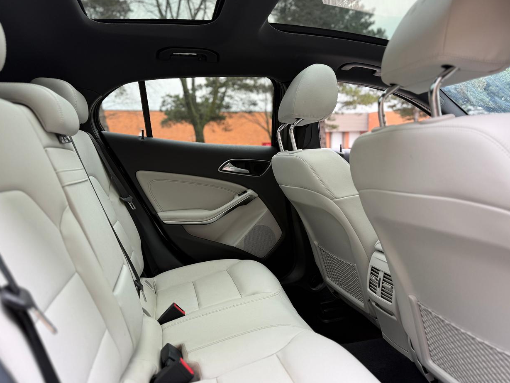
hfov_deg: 69.4
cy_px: 187
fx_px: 368
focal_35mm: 25
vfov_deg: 54.9
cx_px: 250
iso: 64
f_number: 1.78
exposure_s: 1/169
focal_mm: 6.76
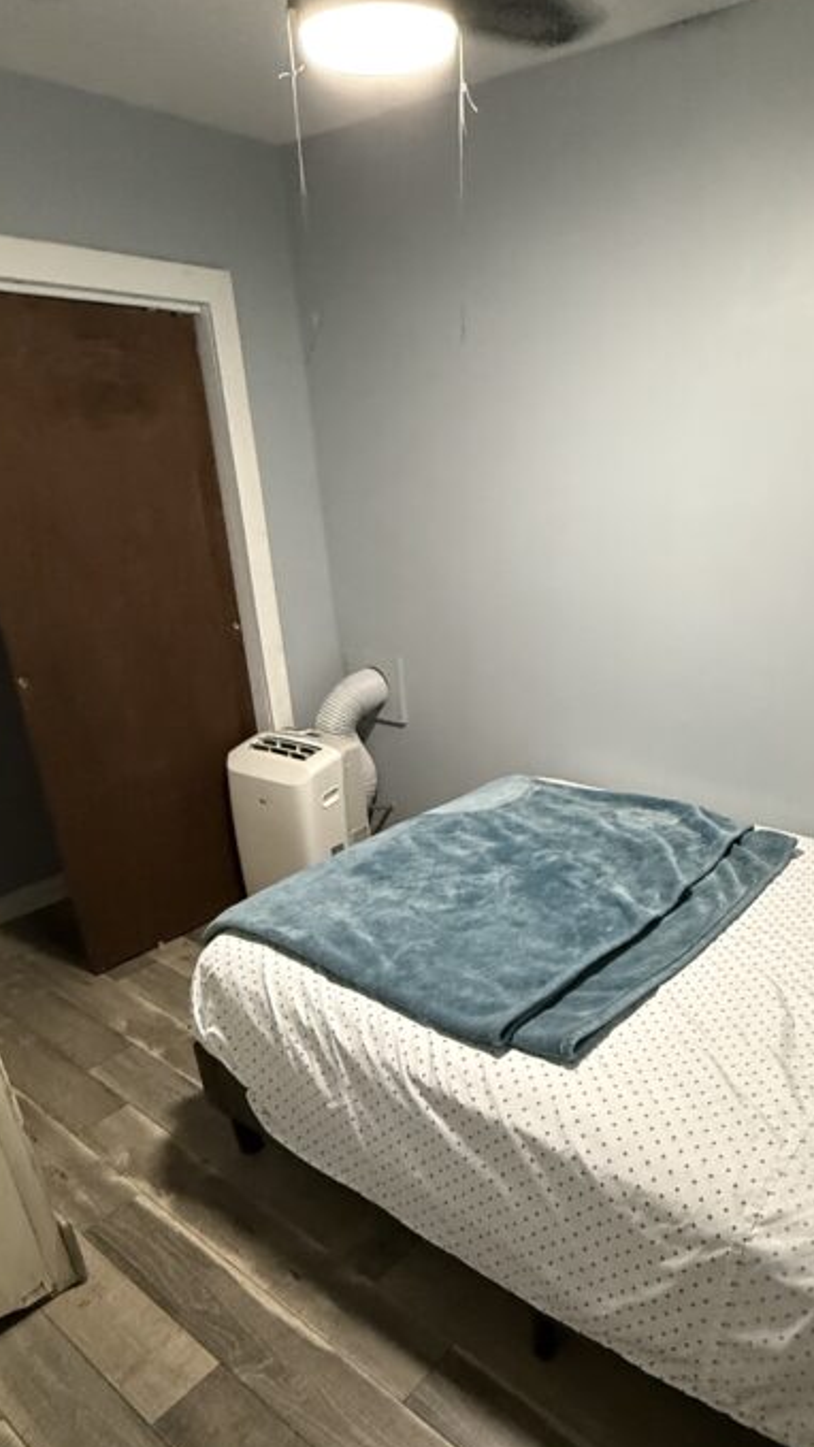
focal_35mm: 23
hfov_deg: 48.6
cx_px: 546
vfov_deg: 77.9
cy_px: 863
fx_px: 882
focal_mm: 2.22
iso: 640
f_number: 2.2
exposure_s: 1/60
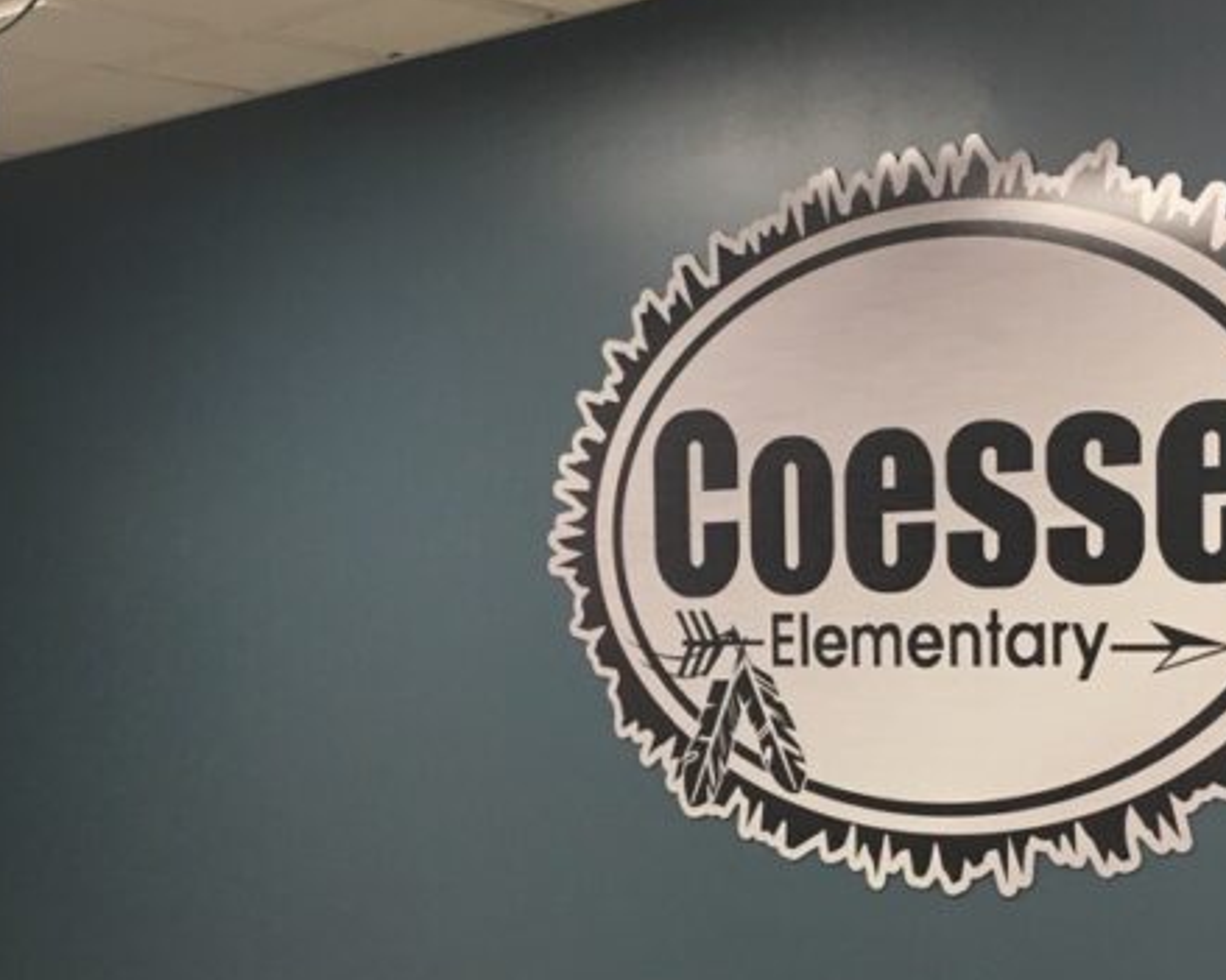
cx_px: 550
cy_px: 737
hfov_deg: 28.7
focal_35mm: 66
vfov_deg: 22.9
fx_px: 2394
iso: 40
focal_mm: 4.15
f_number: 2.2
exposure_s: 1/30
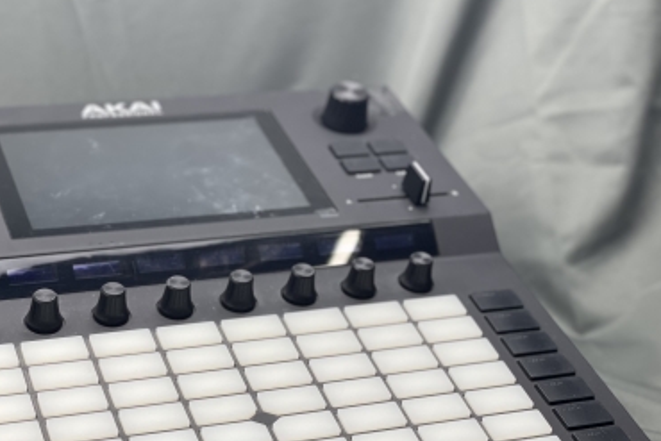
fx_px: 1396
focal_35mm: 76
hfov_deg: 26.4
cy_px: 321
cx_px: 205
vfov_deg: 17.9
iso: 80
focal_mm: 6
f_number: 2
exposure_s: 1/120
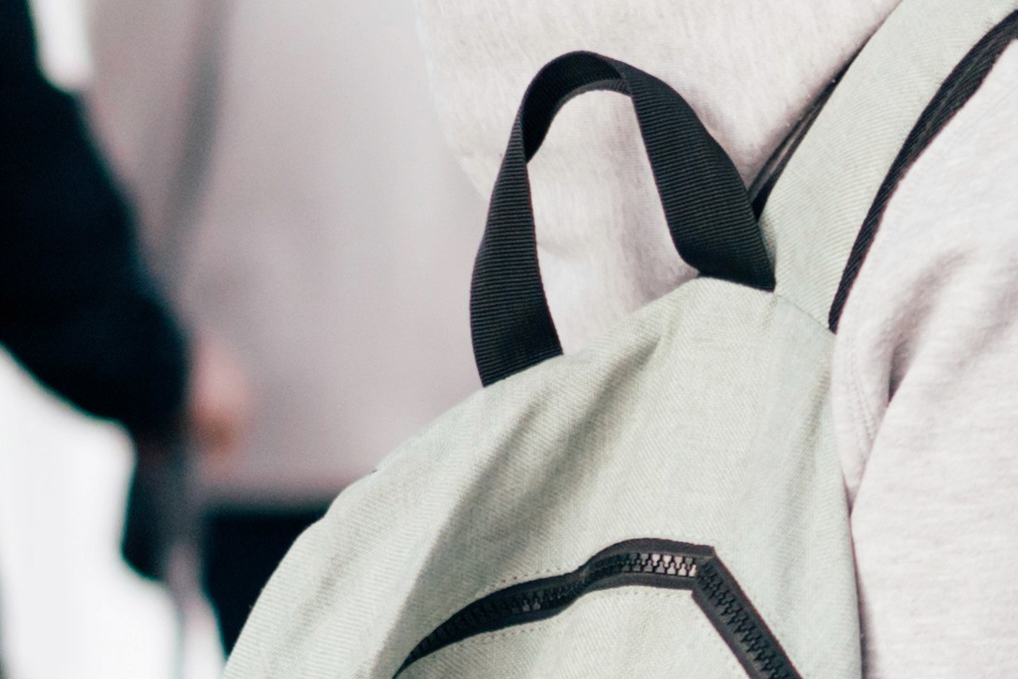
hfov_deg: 6.7
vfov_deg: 4.5
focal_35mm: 304
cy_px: 371
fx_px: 8596
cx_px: 1594
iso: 400
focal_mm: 55
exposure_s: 1/250
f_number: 1.8
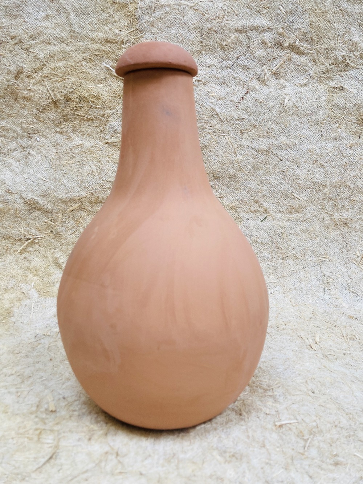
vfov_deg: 63.4
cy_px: 242
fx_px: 391
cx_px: 182
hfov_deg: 49.8
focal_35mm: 28
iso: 40
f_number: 1.8
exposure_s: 1/50
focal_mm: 3.99
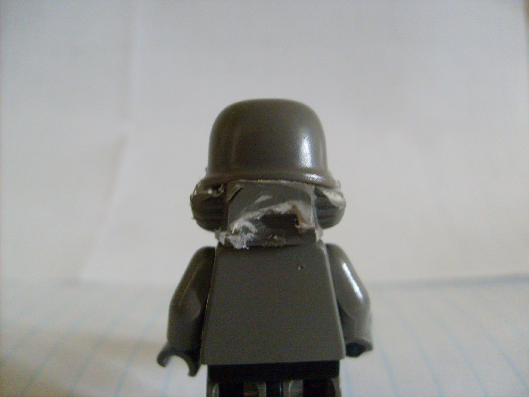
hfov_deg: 52.6
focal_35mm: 35
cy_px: 198
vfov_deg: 40.7
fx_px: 535
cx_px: 264
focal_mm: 5.8
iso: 200
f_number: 2.8
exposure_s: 1/8
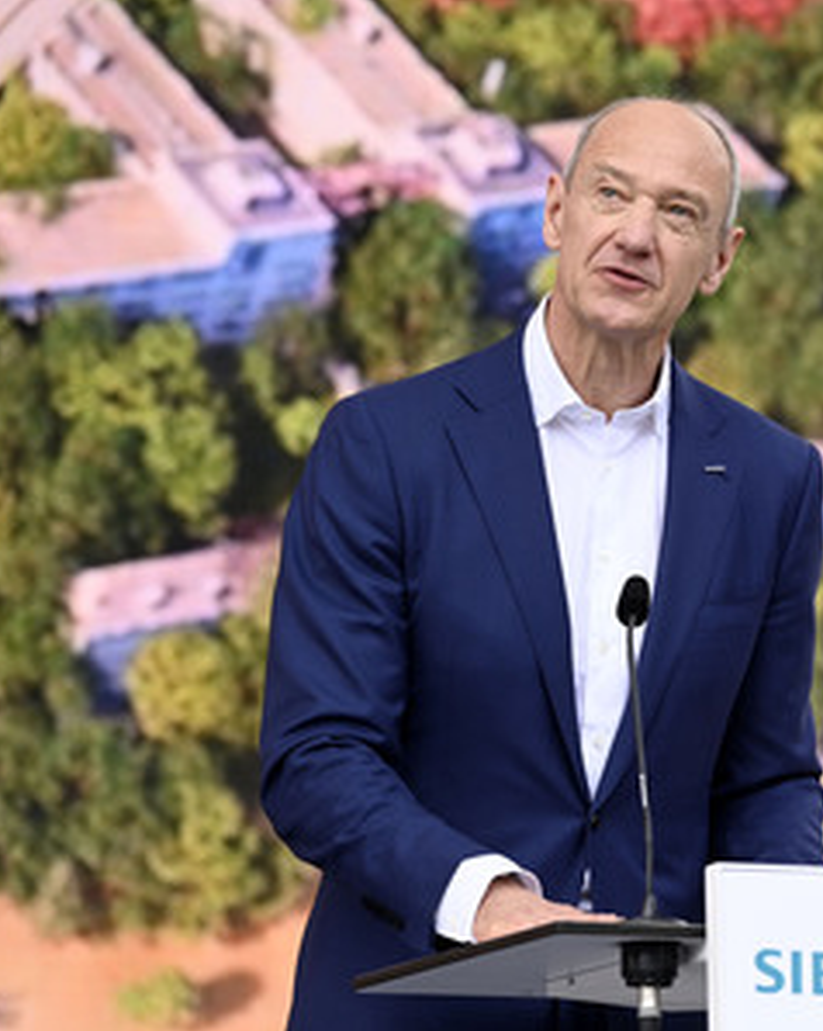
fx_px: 8016
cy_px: 516
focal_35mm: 263
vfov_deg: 7.4
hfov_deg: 5.9
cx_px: 648
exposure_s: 1/1250
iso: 400
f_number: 4
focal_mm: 185
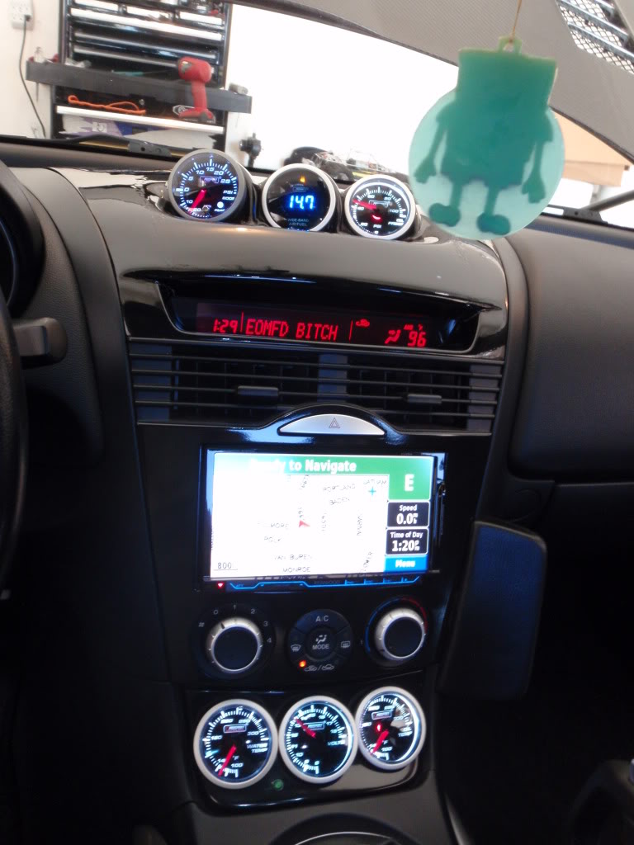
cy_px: 422
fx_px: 684
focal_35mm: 28
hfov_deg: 49.7
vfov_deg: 63.4
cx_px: 317
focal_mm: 5
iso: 200
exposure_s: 1/13
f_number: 3.5
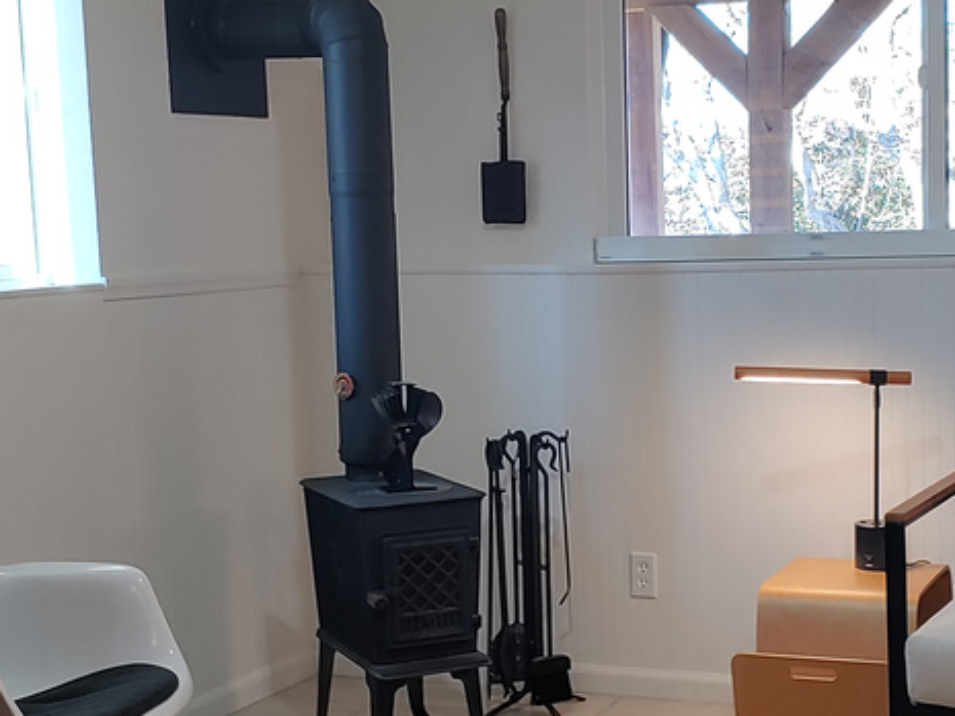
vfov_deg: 22.3
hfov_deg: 29.3
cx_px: 602
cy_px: 369
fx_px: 1821
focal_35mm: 66
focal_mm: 4.23
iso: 50
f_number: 1.5
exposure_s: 1/60
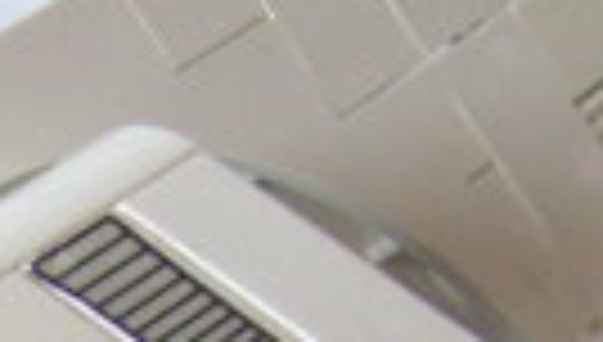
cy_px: 774
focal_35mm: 197
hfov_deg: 10.7
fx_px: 3156
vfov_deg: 6.0
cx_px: -112
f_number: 2.8
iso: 100
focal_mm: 7.8
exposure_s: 1/30
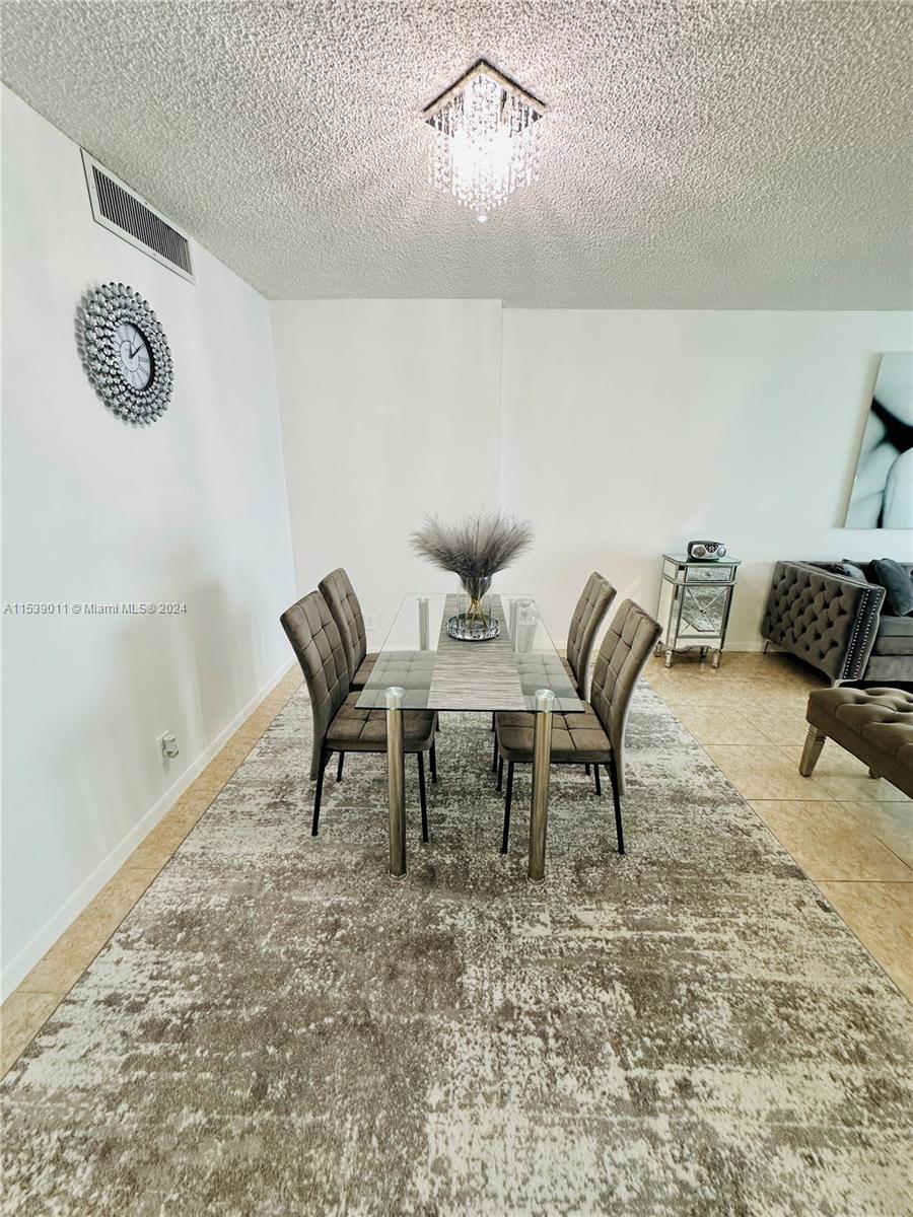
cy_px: 608
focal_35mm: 14
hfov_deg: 85.7
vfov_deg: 102.1
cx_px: 456
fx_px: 492
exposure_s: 1/60
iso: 160
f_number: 2.2
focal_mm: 2.22
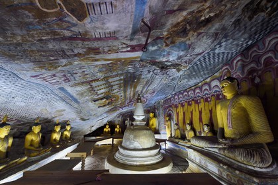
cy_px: 92
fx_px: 108
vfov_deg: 81.2
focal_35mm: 14
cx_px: 139
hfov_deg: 104.3
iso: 1600
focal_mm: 14
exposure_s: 1/10
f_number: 7.1
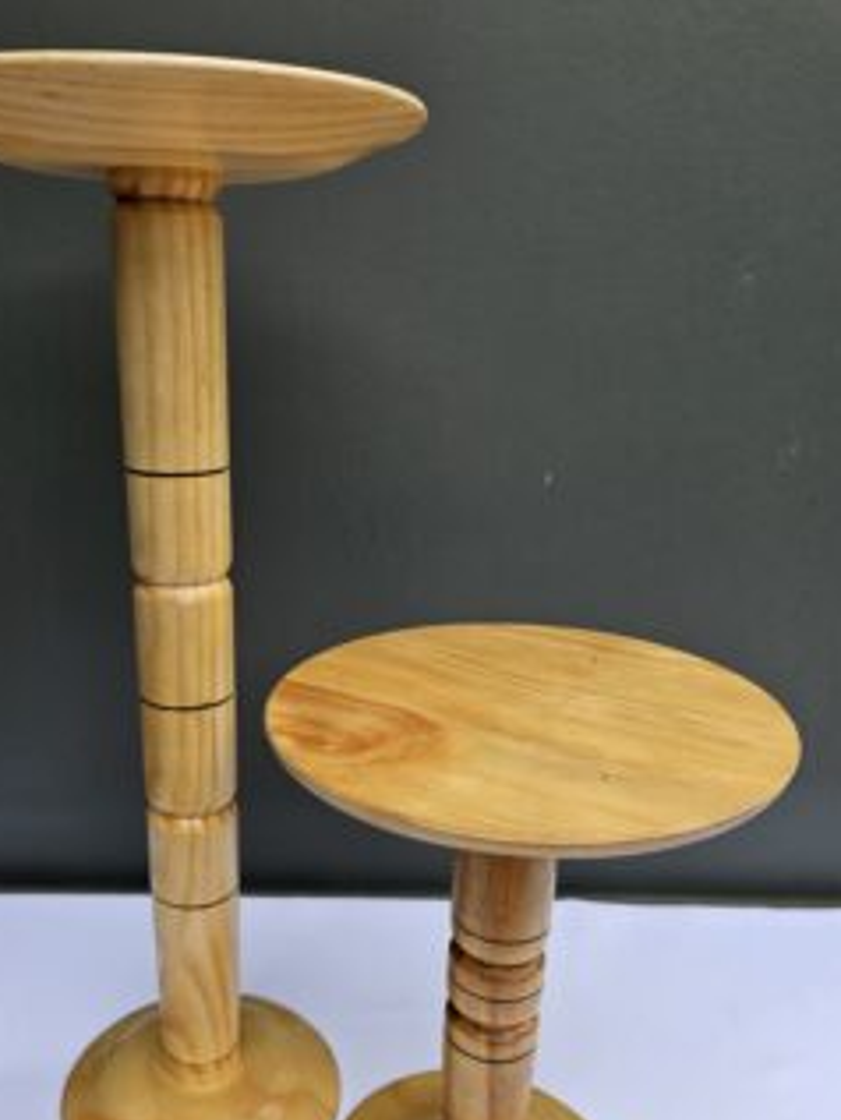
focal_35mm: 29
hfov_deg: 48.0
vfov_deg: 61.1
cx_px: 336
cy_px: 675
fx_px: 939
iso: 25
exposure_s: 1/198
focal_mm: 5.4
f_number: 1.8
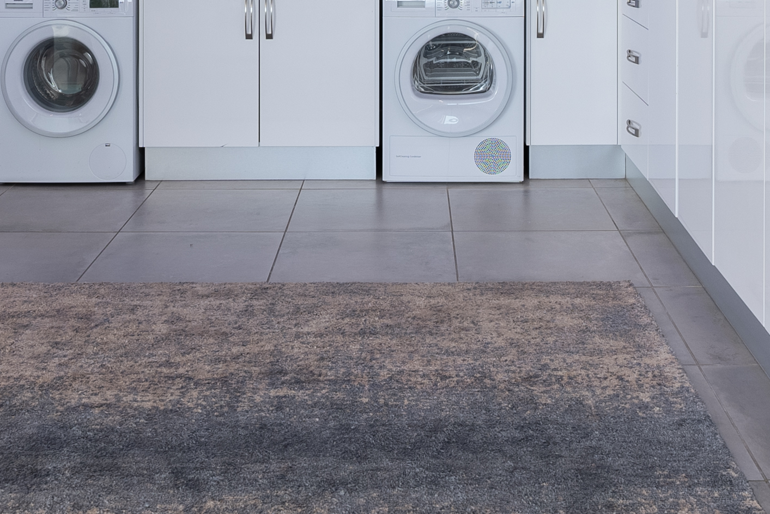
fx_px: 1156
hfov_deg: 36.8
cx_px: 401
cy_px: -111
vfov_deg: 22.9
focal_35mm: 54
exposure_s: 1/40
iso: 320
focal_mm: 18
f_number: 6.3
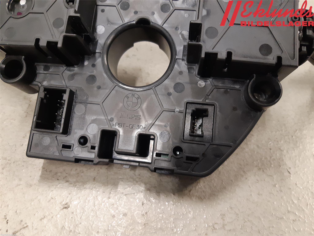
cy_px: 118
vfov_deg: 53.1
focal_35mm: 26
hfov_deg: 67.3
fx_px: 236
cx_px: 157
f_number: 1.7
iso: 200
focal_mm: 3.93
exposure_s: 1/50
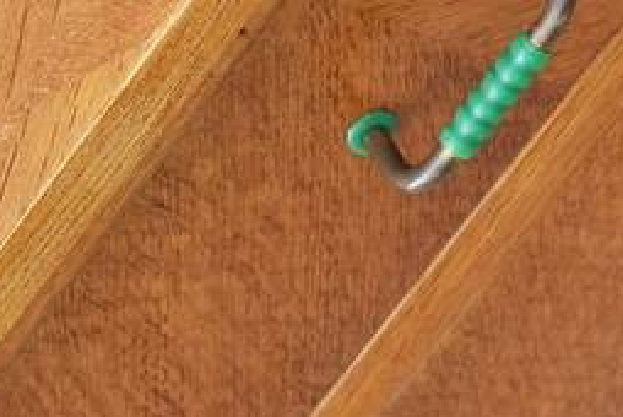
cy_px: 39
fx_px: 2824
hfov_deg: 12.3
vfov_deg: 8.4
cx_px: 714
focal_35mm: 163
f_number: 4
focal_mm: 24
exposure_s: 1/100
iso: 200
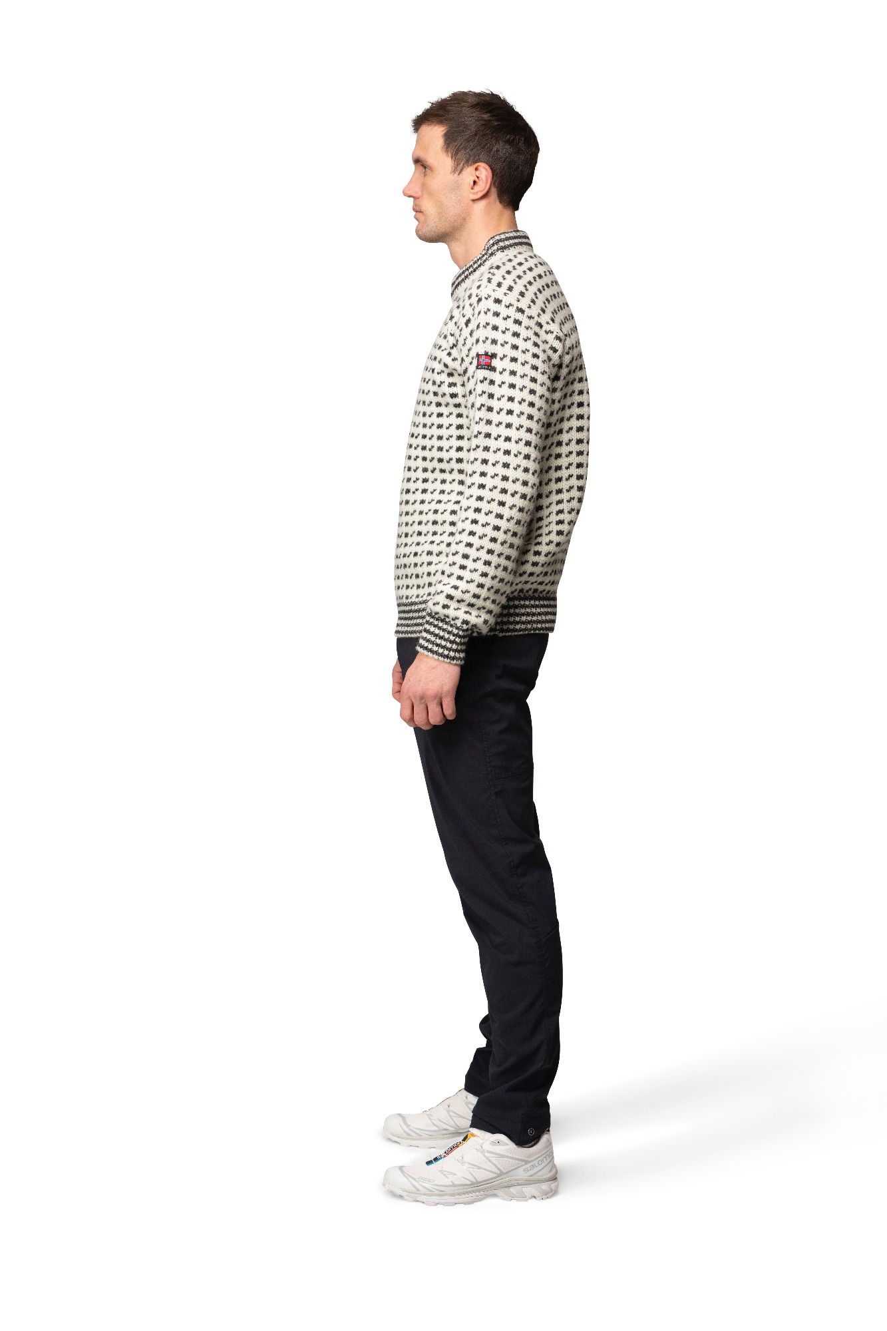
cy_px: 666
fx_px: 2587
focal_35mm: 70
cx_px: 444
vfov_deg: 28.8
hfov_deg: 19.5
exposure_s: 1/80
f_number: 5
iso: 500
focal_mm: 70
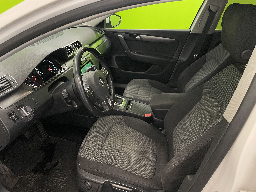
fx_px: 192
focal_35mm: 26
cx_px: 128
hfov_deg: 67.3
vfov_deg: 53.1
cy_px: 96
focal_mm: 4.2
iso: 80
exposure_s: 1/50
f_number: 1.6
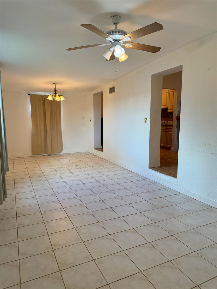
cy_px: 144
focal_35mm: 24
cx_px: 108
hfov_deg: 56.8
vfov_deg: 71.6
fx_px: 201
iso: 125
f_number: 1.78
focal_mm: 6.76
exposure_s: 1/232
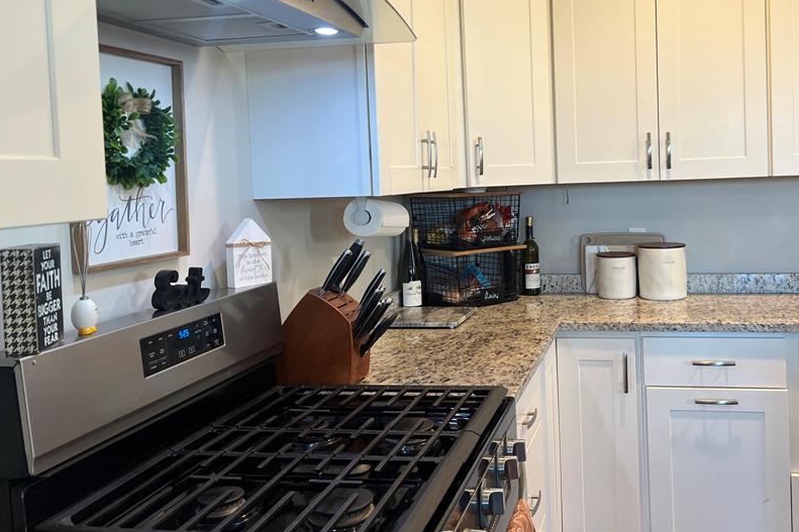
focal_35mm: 35
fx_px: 777
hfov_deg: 53.8
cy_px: 212
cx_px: 506
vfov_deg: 37.7
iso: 80
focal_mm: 5.7
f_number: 1.5
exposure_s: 1/60
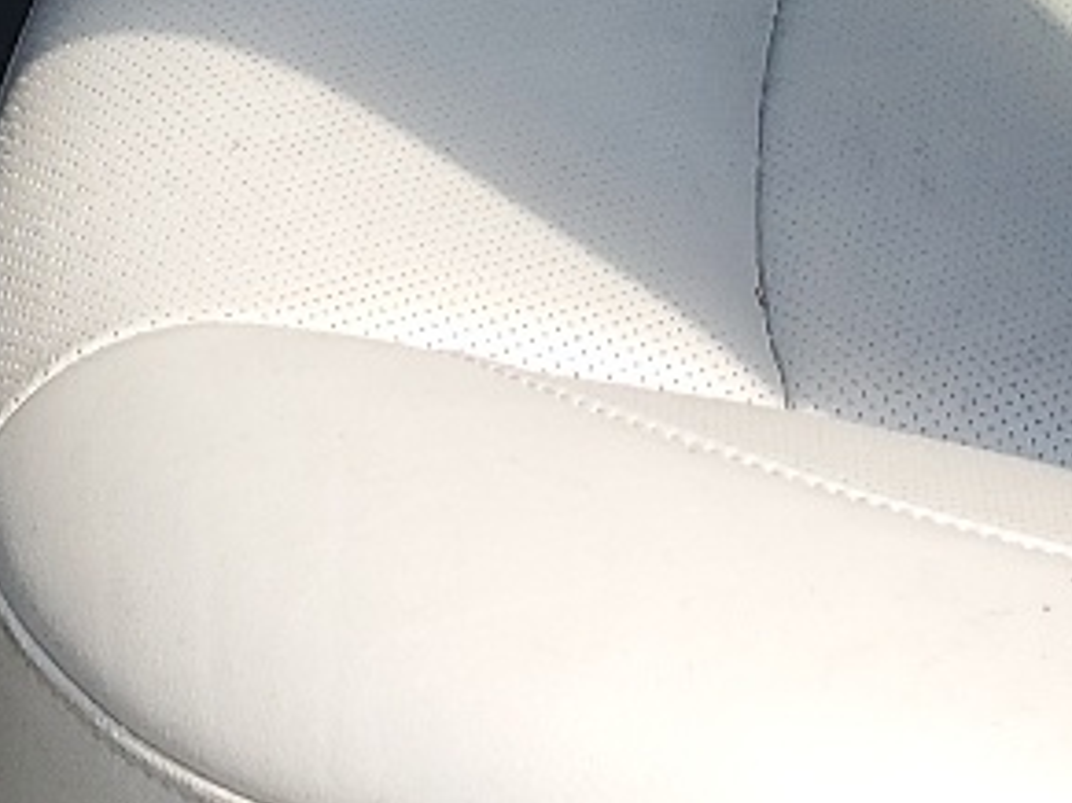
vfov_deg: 9.6
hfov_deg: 13.7
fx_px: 4427
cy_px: -814
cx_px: 991
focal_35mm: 143
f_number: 1.5
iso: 50
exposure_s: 1/500
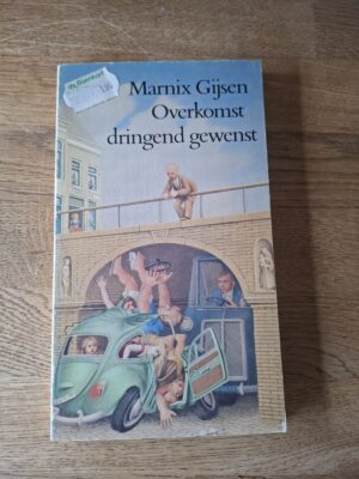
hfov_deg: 58.9
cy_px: 240
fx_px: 318
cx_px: 180
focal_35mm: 23
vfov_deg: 73.9
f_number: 1.8
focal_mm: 5.54
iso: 400
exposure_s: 1/24
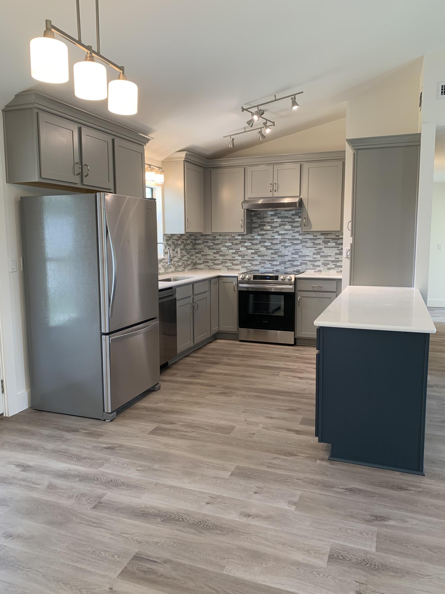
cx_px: 222
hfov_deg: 53.1
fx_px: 446
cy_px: 297
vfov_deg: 67.3
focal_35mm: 26
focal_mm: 4.25
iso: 64
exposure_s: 1/60
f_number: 1.8
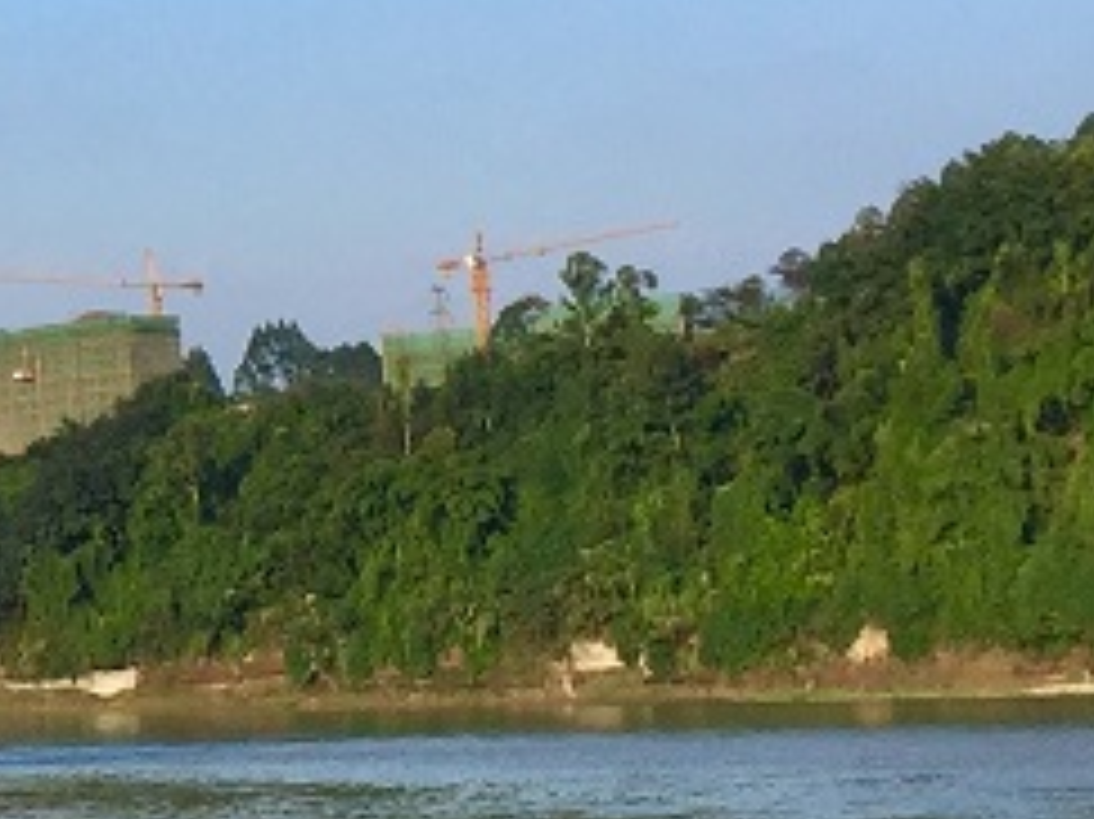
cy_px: 342
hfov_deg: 14.3
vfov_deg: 11.5
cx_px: -567
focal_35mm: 129
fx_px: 4075
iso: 32
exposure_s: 1/1236
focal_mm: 4.15
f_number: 2.2
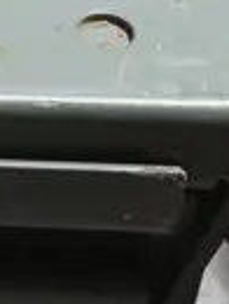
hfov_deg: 3.9
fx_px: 3174
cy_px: 147
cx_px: -658
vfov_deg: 5.5
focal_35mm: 361
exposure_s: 1/60
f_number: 5.1
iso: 1600
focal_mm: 23
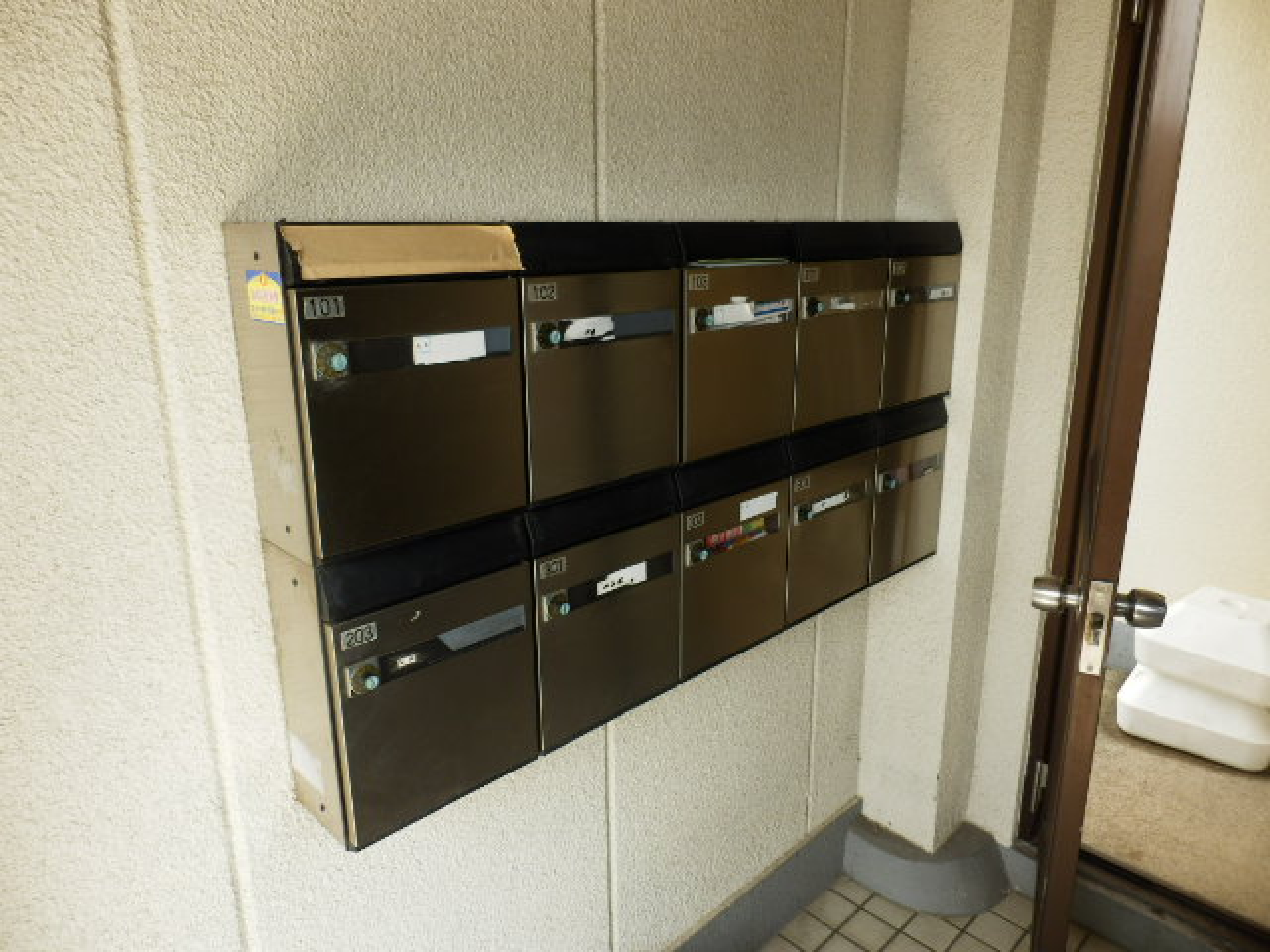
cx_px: 635
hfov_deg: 71.6
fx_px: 881
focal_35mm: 24
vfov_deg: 56.8
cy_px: 476
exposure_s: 1/160
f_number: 3
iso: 80
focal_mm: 4.2
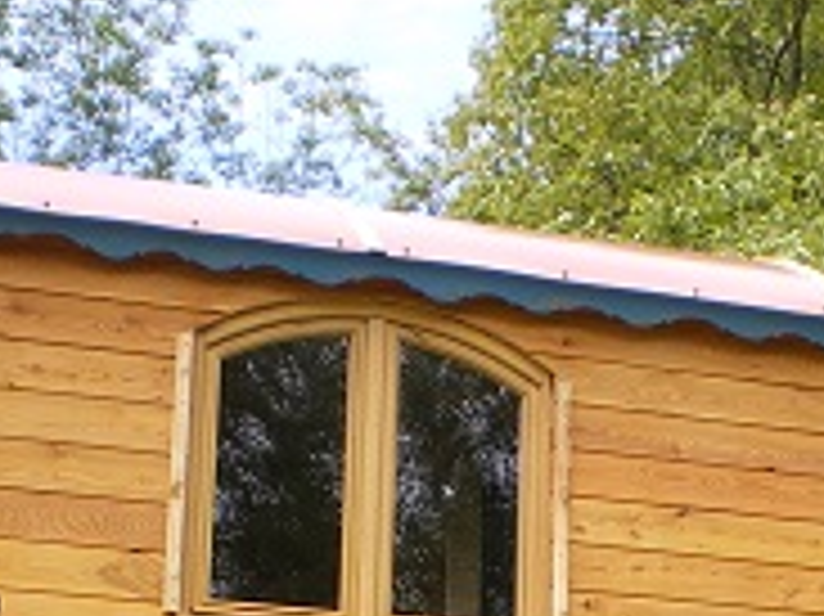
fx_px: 2664
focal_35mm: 112
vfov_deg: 12.9
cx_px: 608
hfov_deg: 17.5
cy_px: 744
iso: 50
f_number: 4.6
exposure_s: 1/125
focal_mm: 6.3
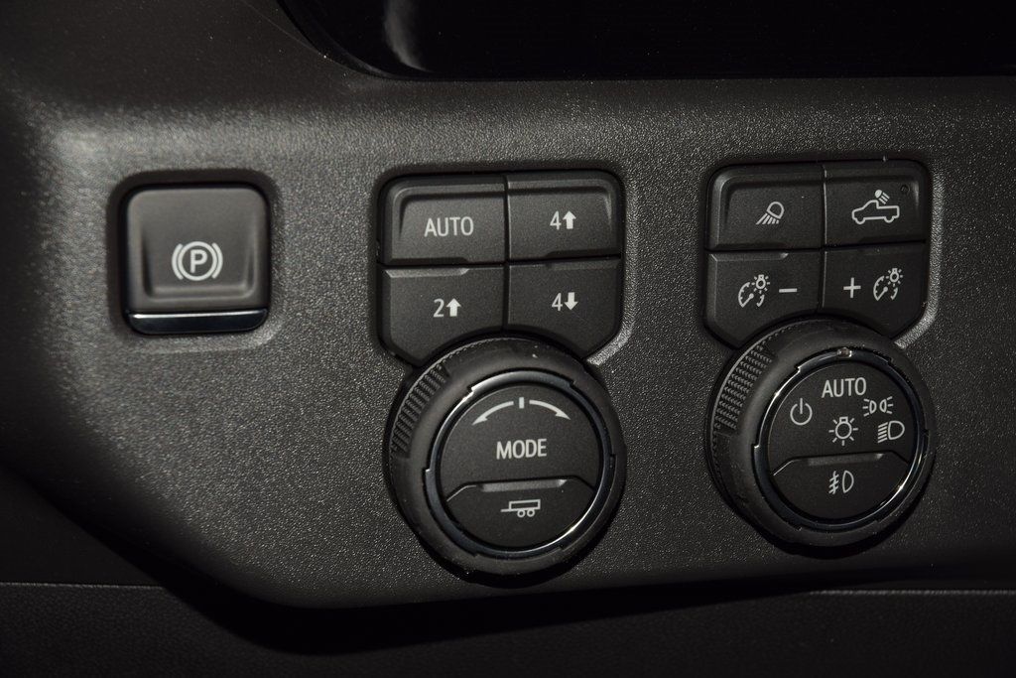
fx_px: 2964
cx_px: 508
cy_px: 339
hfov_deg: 19.5
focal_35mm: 105
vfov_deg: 13.0
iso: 100
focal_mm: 70
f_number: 8
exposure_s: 1/125
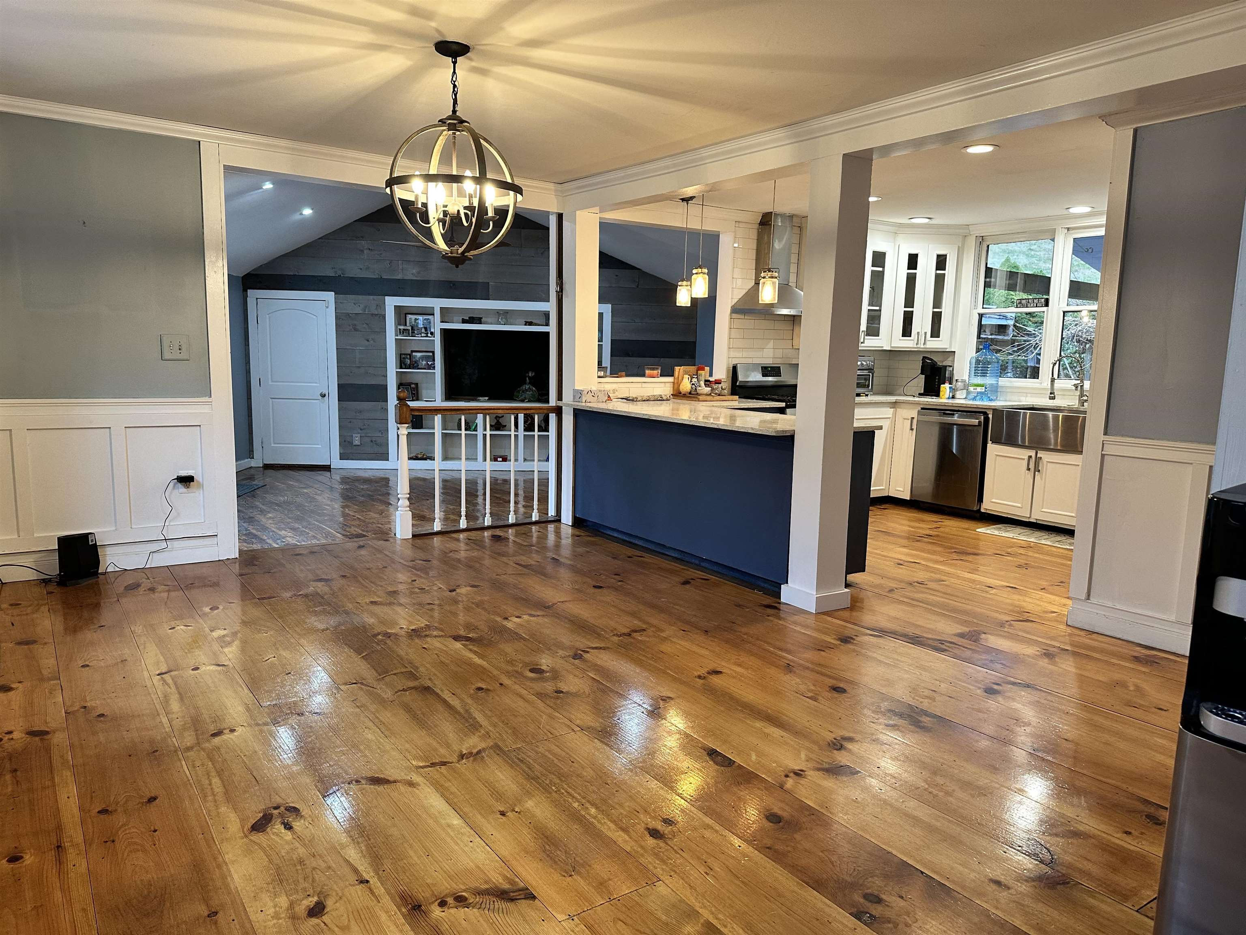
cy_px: 468
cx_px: 623
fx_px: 864
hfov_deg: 71.6
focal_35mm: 24
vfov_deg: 56.8
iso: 160
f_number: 1.78
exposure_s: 1/60
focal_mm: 6.86
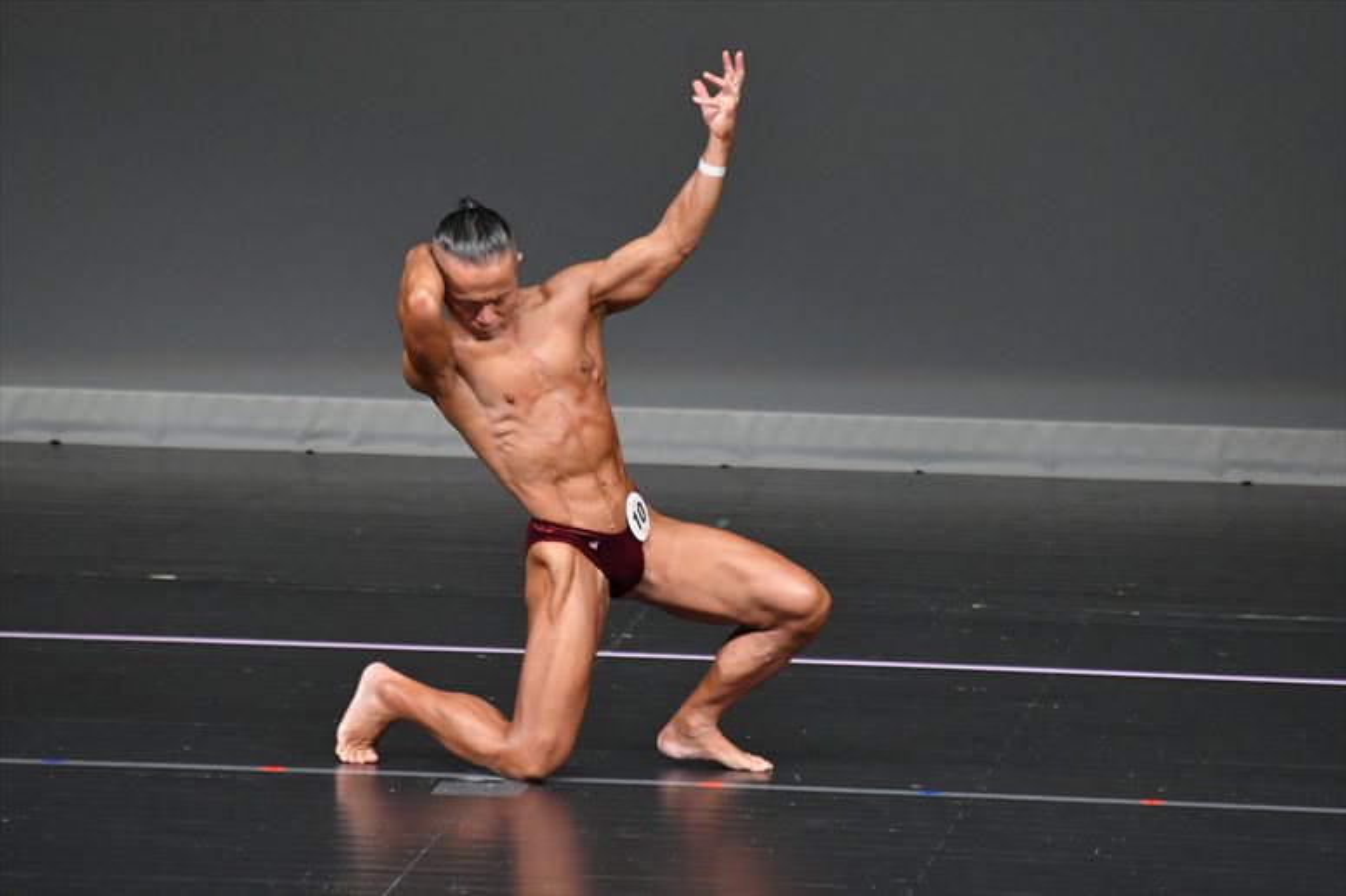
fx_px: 14014
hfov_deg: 5.5
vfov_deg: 3.7
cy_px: 448
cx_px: 673
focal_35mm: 375
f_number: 5.6
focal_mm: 250
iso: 4000
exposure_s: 1/400
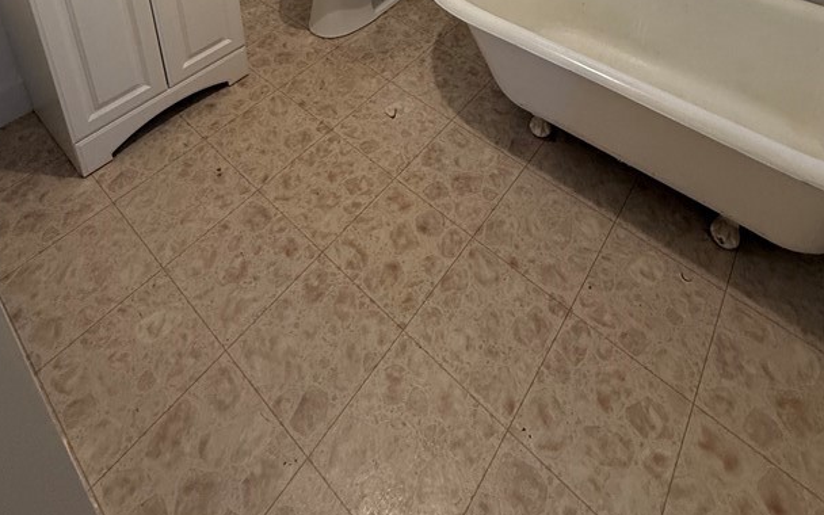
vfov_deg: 36.1
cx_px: 435
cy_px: -127
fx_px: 561
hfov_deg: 72.5
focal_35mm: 25
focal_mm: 2.22
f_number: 2.2
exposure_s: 1/120
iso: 250
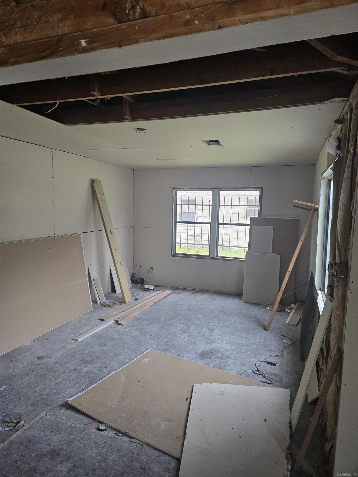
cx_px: 179
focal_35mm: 23
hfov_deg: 58.9
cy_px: 238
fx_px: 317
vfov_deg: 73.9
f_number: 1.8
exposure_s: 1/180
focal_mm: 5.4
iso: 160
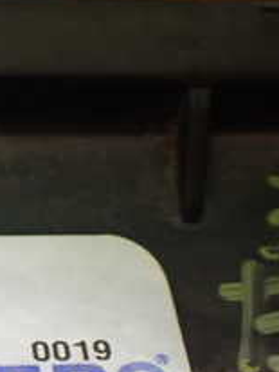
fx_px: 936
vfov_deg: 22.2
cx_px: -247
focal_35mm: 87
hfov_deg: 14.6
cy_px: 297
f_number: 2.3
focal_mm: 5.4
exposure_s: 1/125
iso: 640
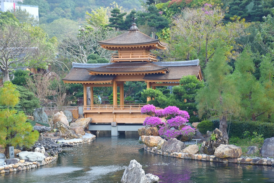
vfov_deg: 18.2
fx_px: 571
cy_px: 92
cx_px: 137
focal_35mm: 75
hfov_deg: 27.0
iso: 200
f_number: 5.6
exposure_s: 1/250
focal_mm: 50
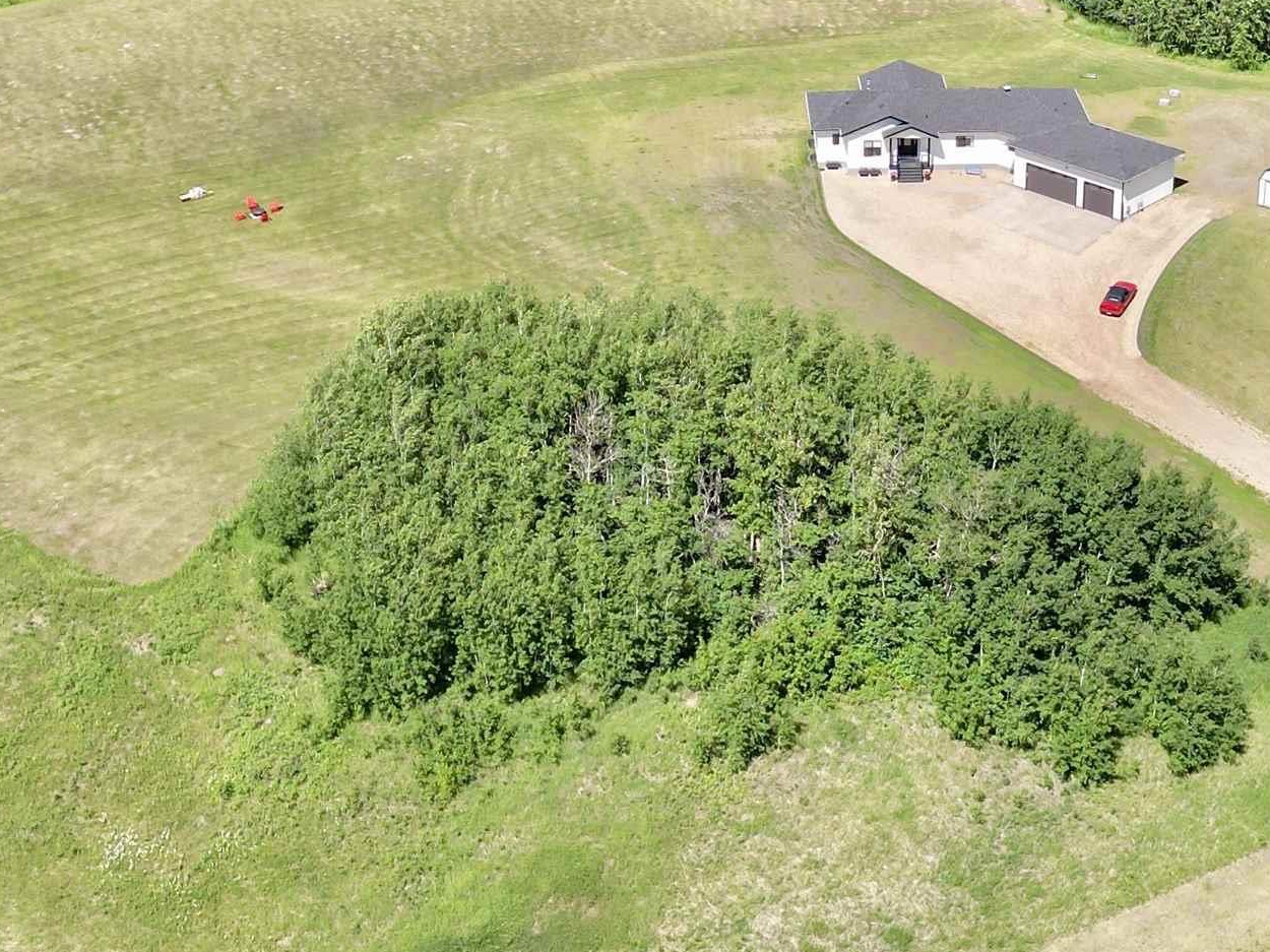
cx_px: 792
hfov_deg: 32.6
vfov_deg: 24.1
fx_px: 2164
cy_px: 89
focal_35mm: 59
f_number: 1.7
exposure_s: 1/3000
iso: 110
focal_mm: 6.72
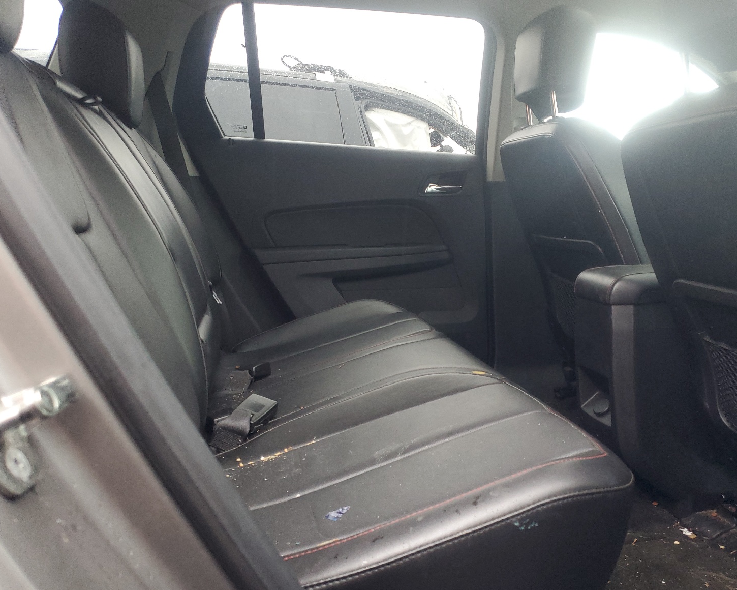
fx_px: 611
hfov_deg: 62.2
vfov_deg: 51.5
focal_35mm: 28
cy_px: 297
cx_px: 387
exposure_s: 1/60.2
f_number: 1.5
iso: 164
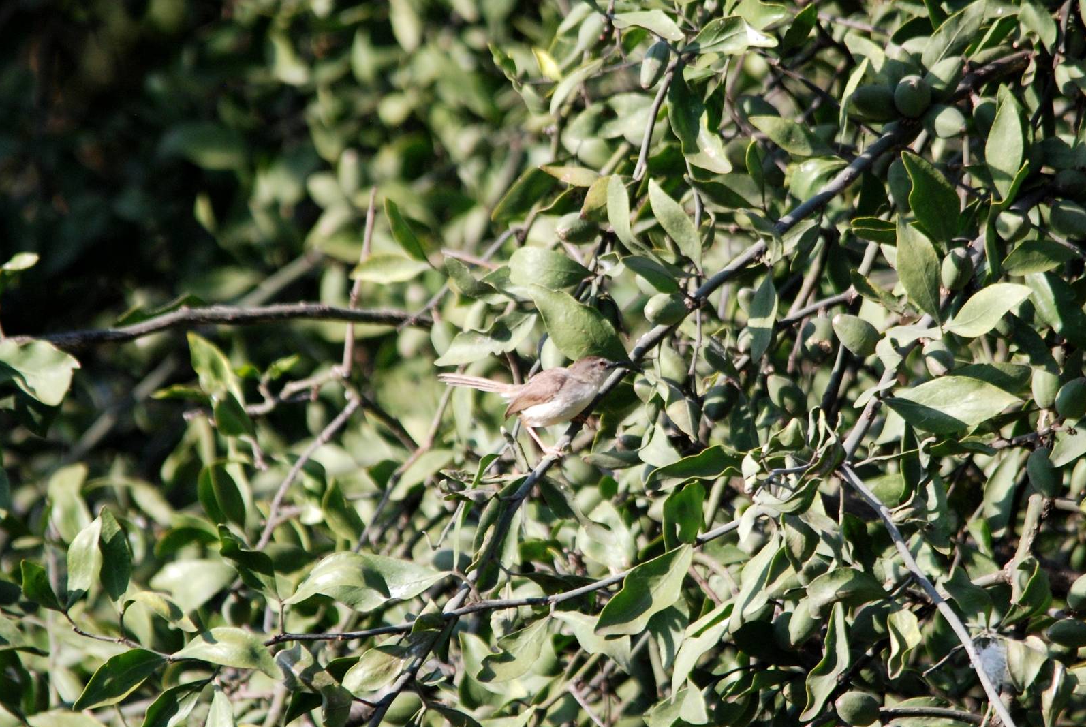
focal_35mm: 753
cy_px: 364
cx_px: 543
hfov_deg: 2.7
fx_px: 22742
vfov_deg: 1.8
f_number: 6.3
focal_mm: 500
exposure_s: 1/400
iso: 400
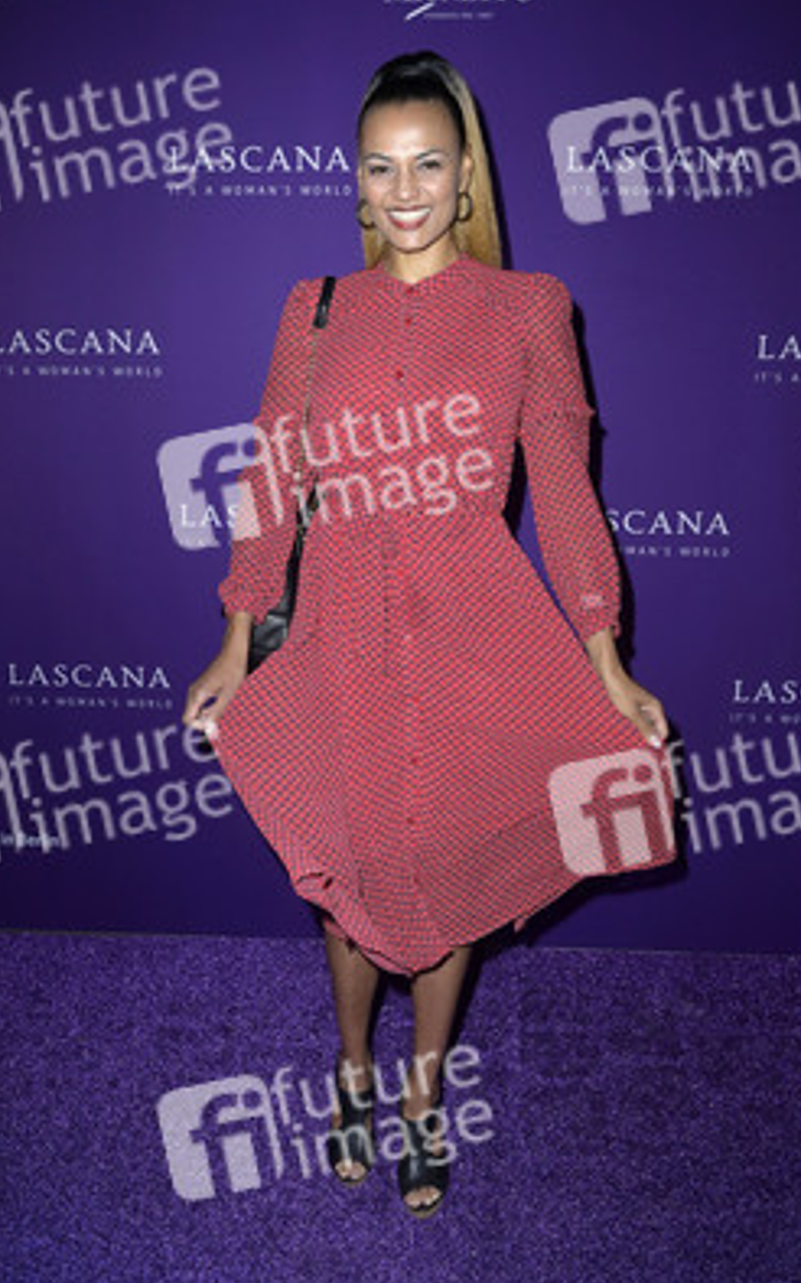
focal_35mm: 30
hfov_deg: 41.8
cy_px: 635
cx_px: 420
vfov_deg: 62.9
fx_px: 1049
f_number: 5.6
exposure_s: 1/250
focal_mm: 29
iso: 800
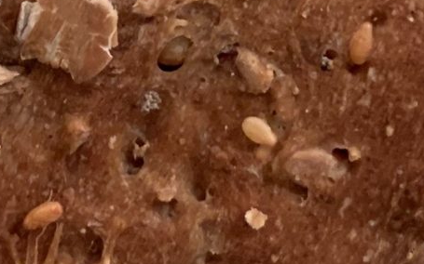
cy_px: -163
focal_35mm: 155
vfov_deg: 8.2
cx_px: 92
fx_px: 1790
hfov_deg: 13.4
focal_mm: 4.25
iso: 320
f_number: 1.8
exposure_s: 1/33
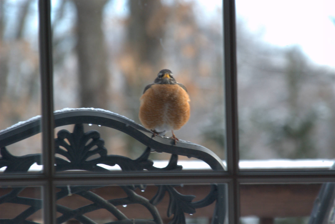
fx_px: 3914
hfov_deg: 4.9
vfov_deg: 3.3
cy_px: 112
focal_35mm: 420
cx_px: 168
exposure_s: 1/80
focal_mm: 280
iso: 800
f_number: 9
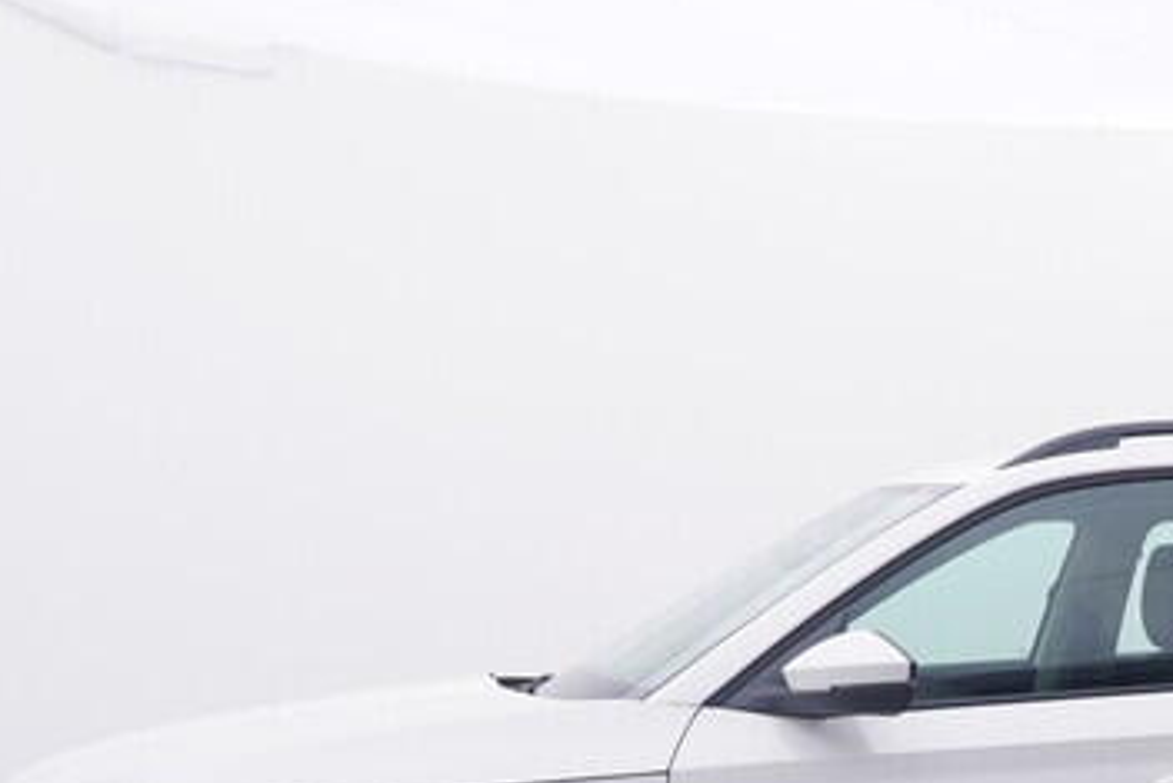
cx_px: 1093
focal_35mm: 65
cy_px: 853
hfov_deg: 29.3
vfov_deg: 19.9
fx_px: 2133
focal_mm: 15
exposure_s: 1/80
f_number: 5
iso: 200
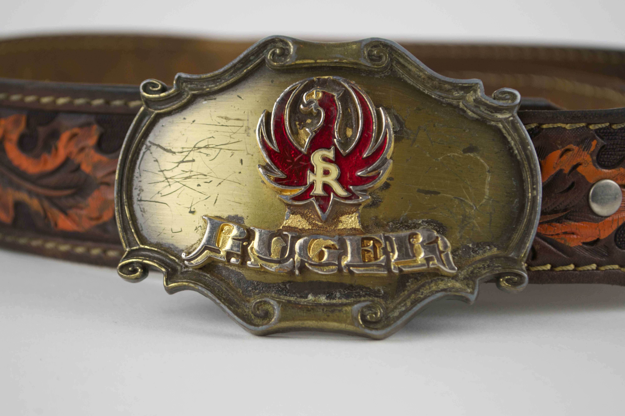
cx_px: 312
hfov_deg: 24.6
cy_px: 208
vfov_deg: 16.5
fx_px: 1431
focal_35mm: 82
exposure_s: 1/40
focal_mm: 55
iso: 400
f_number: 5.6
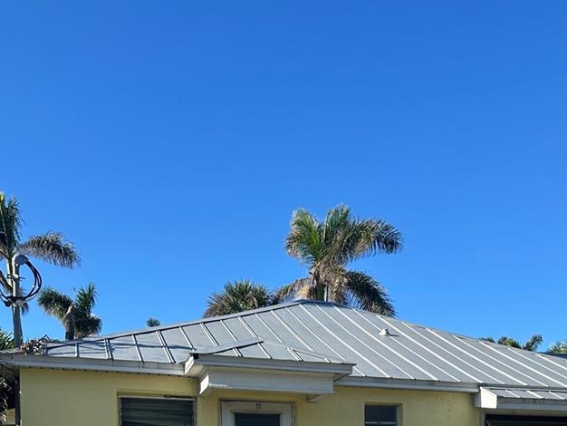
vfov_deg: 27.2
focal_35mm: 46
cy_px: 531
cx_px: 386
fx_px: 754
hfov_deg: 40.6
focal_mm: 6.86
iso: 80
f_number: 1.78
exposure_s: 1/2967
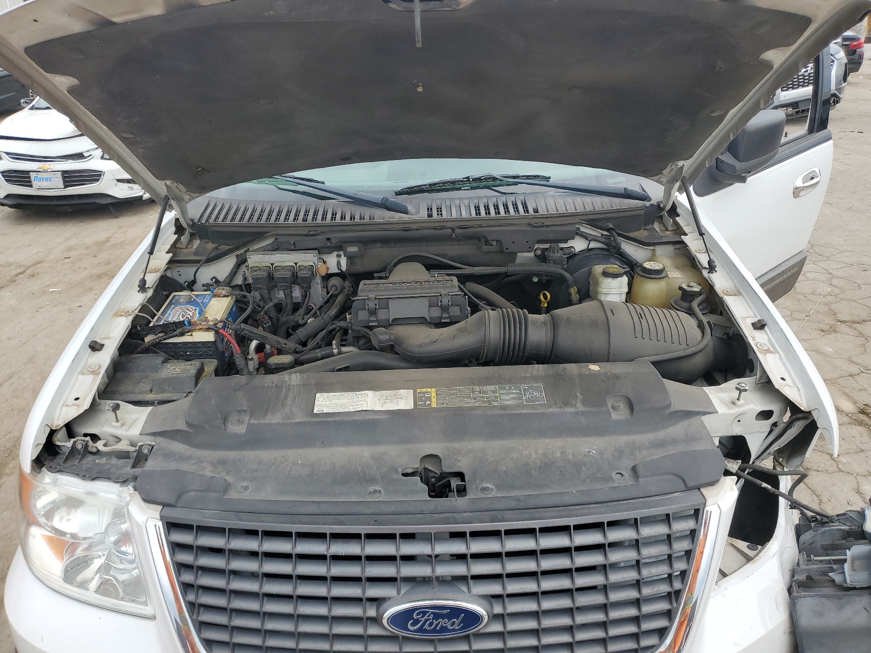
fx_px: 654
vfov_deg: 53.1
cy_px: 326
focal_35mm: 26
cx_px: 436
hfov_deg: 67.3
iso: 50
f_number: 1.5
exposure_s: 1/714
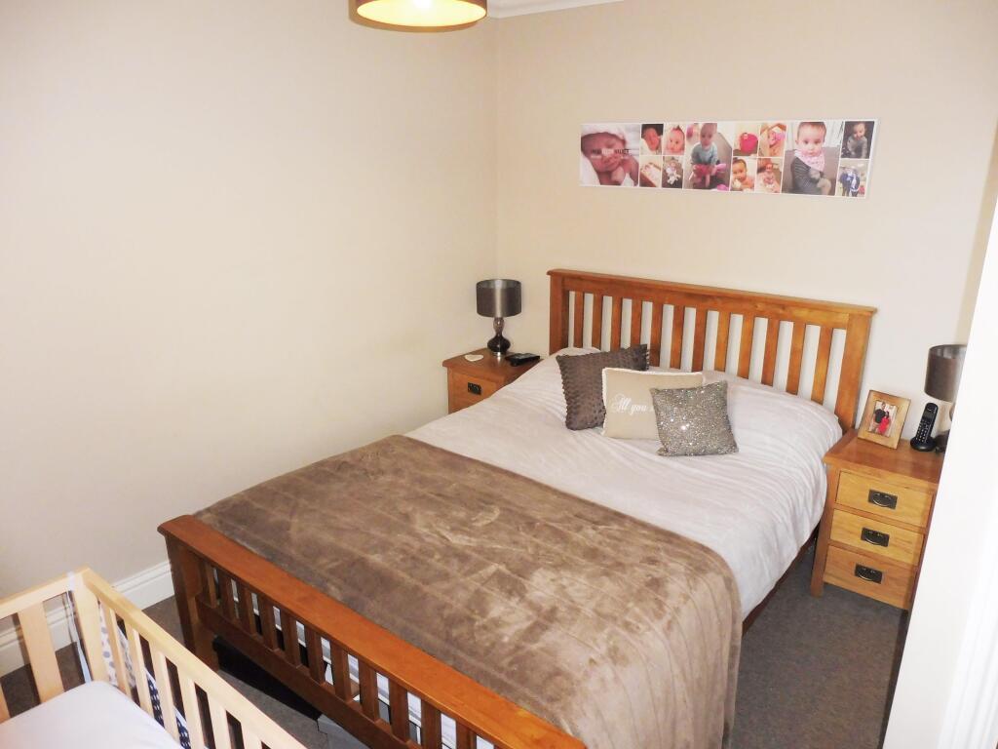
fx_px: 692
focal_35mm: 24
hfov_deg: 71.6
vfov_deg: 56.8
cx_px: 499
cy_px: 374
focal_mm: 4.3
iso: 400
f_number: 3.3
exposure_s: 1/60
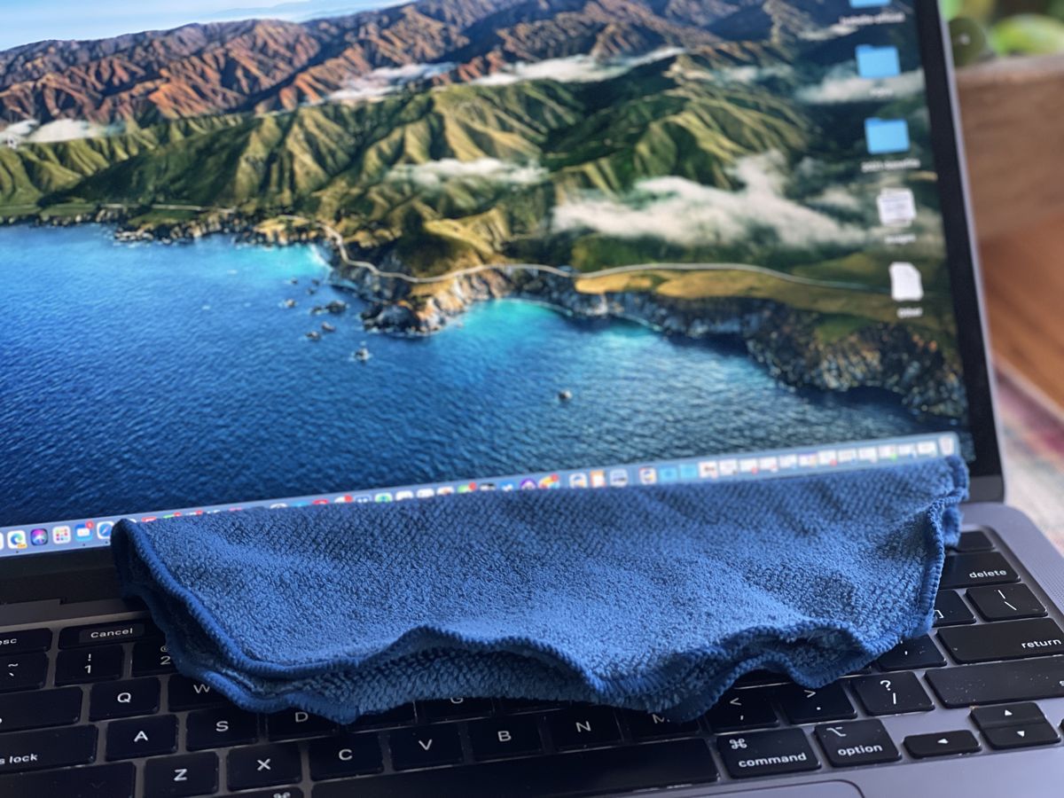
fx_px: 1967
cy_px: 399
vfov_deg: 22.9
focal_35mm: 64
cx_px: 532
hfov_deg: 30.3
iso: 250
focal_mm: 7.5
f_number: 2.2
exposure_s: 1/61
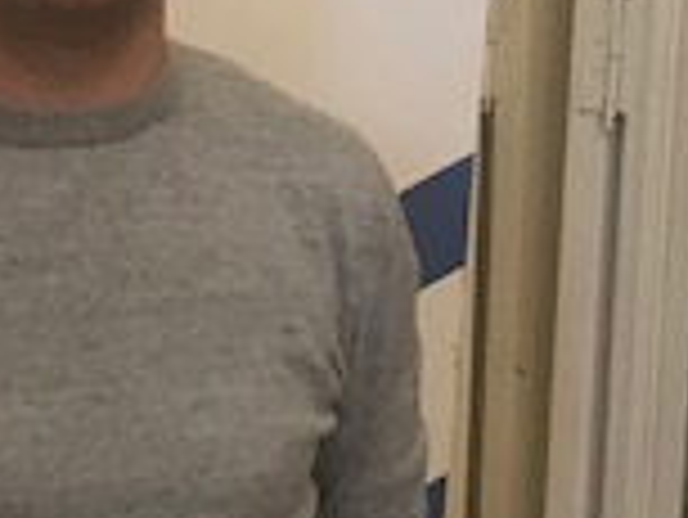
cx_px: 54
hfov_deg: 16.6
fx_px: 2327
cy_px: 9
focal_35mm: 117
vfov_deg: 12.5
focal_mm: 3.99
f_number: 1.8
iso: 100
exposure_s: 1/11
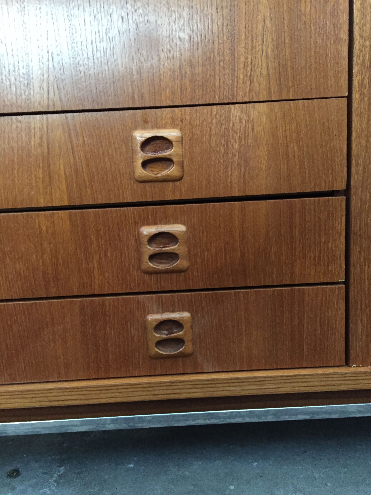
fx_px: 414
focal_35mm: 29
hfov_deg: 48.2
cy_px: 248
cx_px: 186
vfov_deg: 61.7
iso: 250
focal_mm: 4.15
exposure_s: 1/17
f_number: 2.2
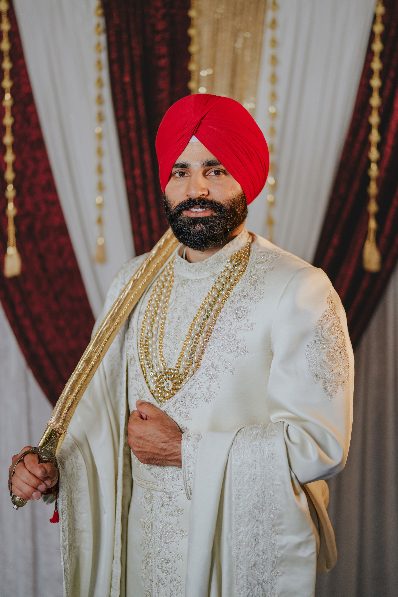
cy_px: 298
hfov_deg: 27.0
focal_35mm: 50
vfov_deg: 39.6
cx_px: 199
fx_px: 829
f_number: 1.4
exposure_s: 1/250
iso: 400
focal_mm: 50
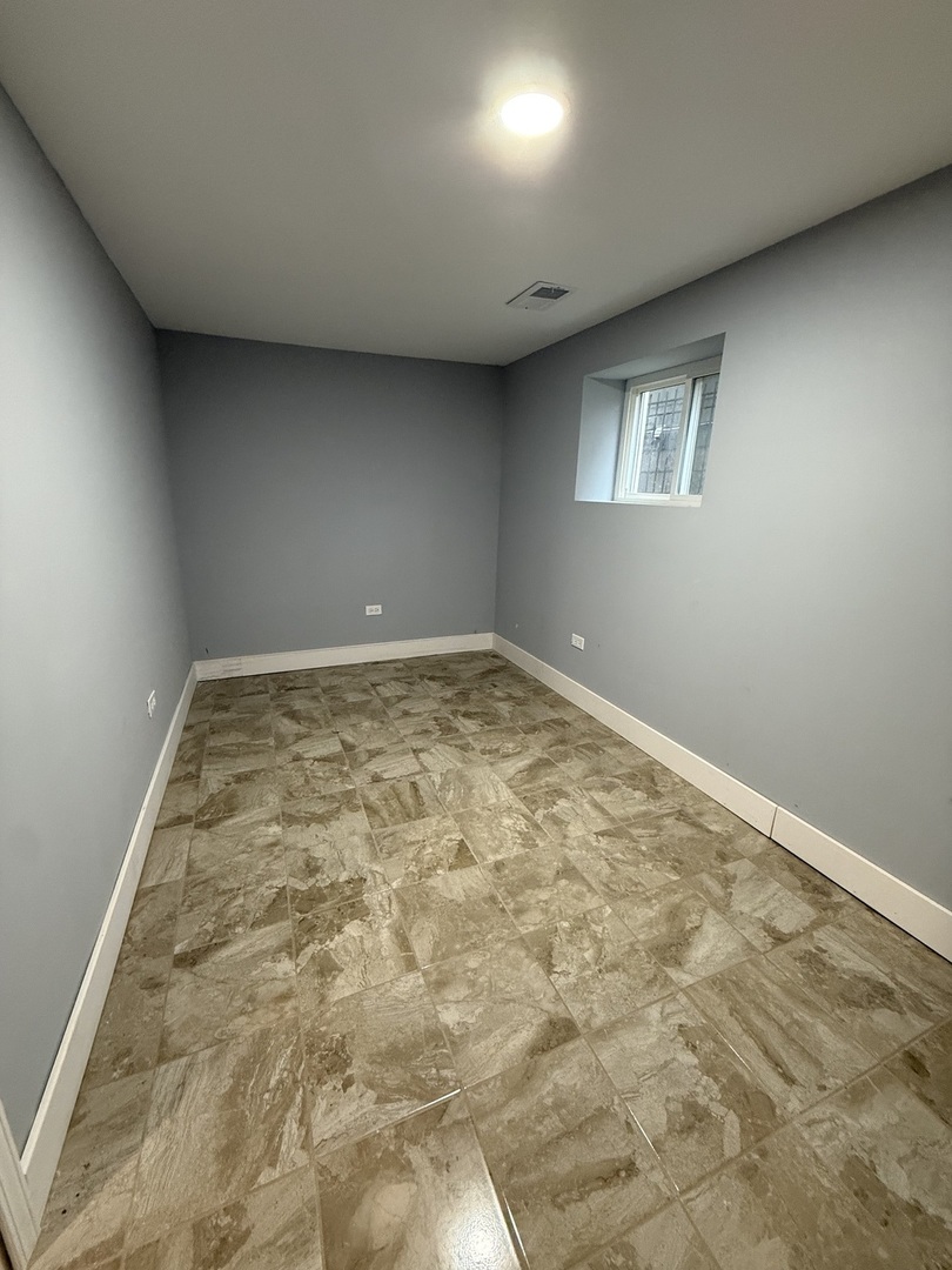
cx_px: 476
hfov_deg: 85.7
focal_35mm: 14
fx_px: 513
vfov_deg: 102.1
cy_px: 635
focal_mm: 2.22
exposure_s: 1/60
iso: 500
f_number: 2.2
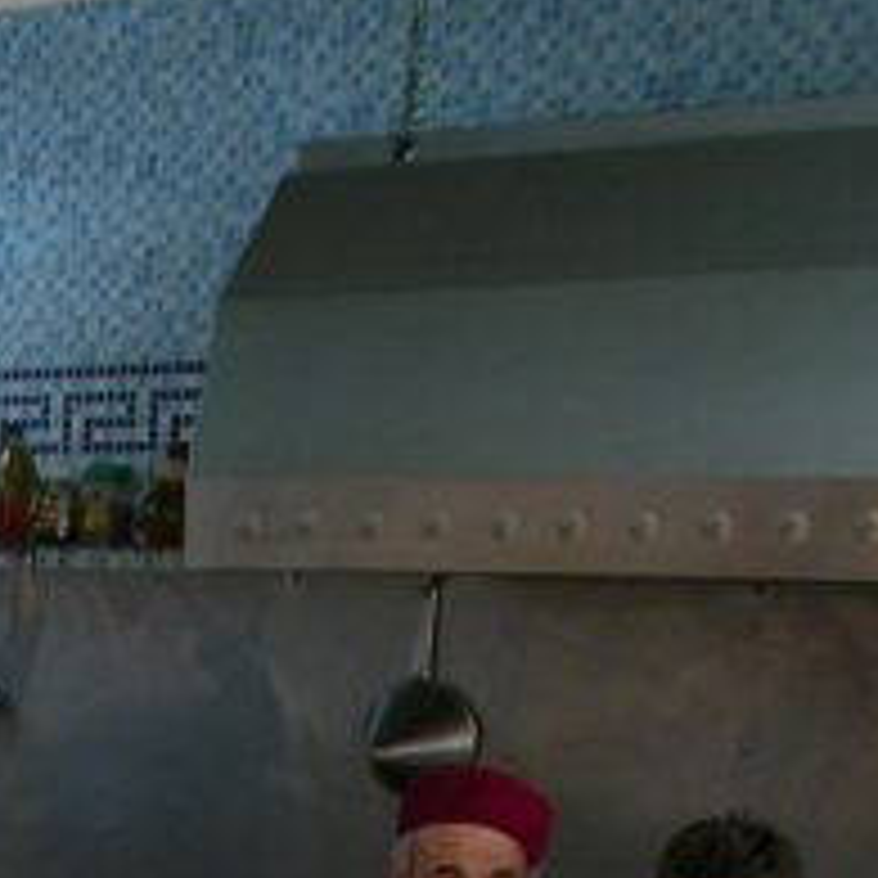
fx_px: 3960
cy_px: 1337
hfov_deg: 12.0
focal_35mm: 138
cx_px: -518
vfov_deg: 12.0
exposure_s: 1/25.7
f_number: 2.6
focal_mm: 7.85
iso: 100
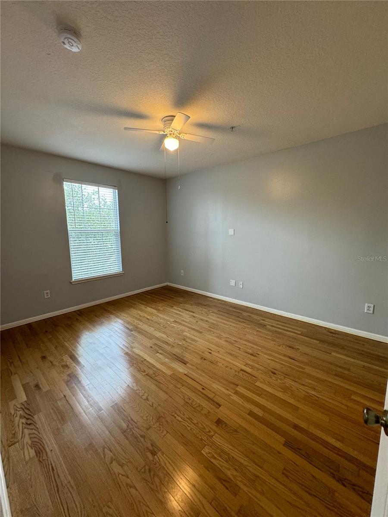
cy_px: 258
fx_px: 209
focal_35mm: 14
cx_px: 194
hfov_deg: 85.7
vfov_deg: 102.1
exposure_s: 1/60
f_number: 2.2
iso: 250
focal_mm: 2.22
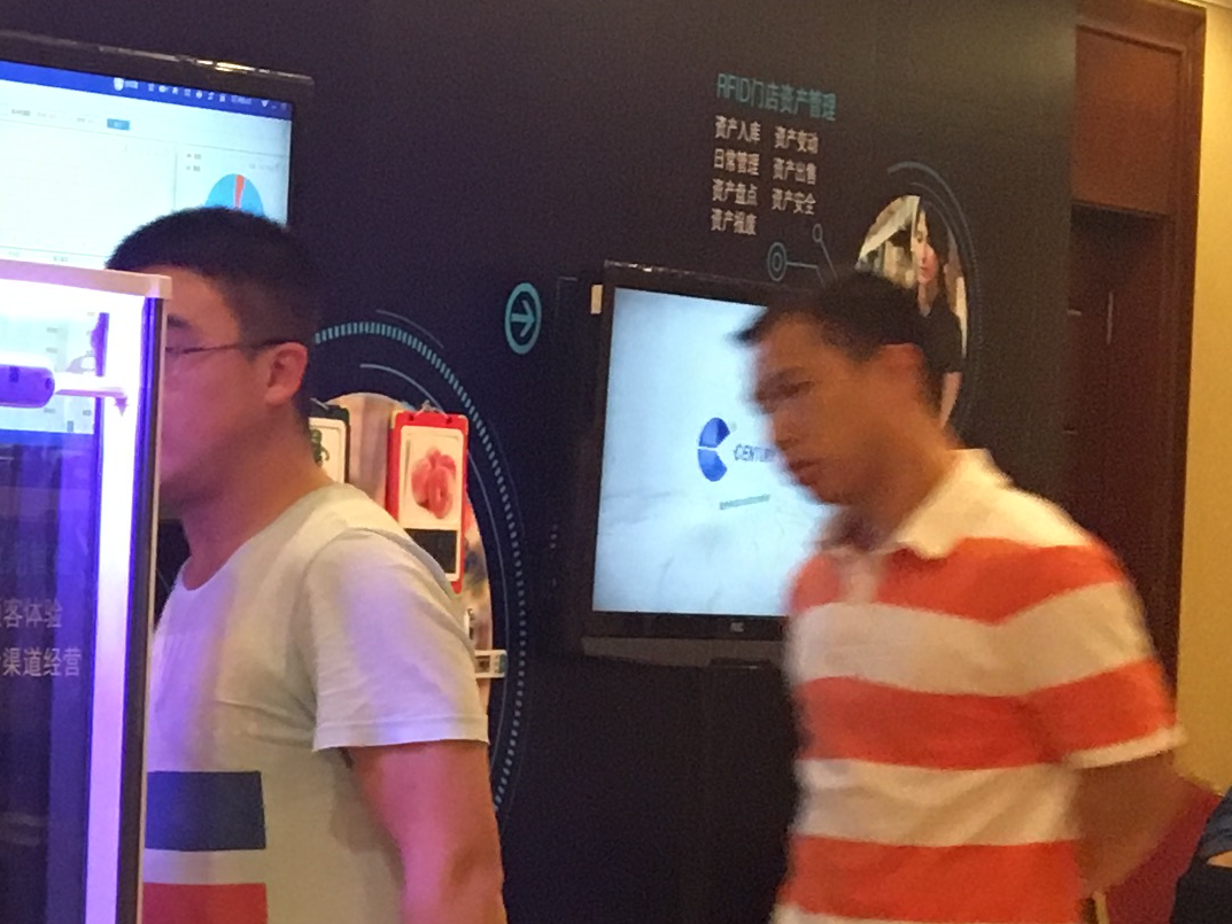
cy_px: 674
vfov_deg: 13.5
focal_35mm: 109
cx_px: -700
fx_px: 3880
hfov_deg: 16.2
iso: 200
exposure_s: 1/20
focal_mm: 4.15
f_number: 2.2
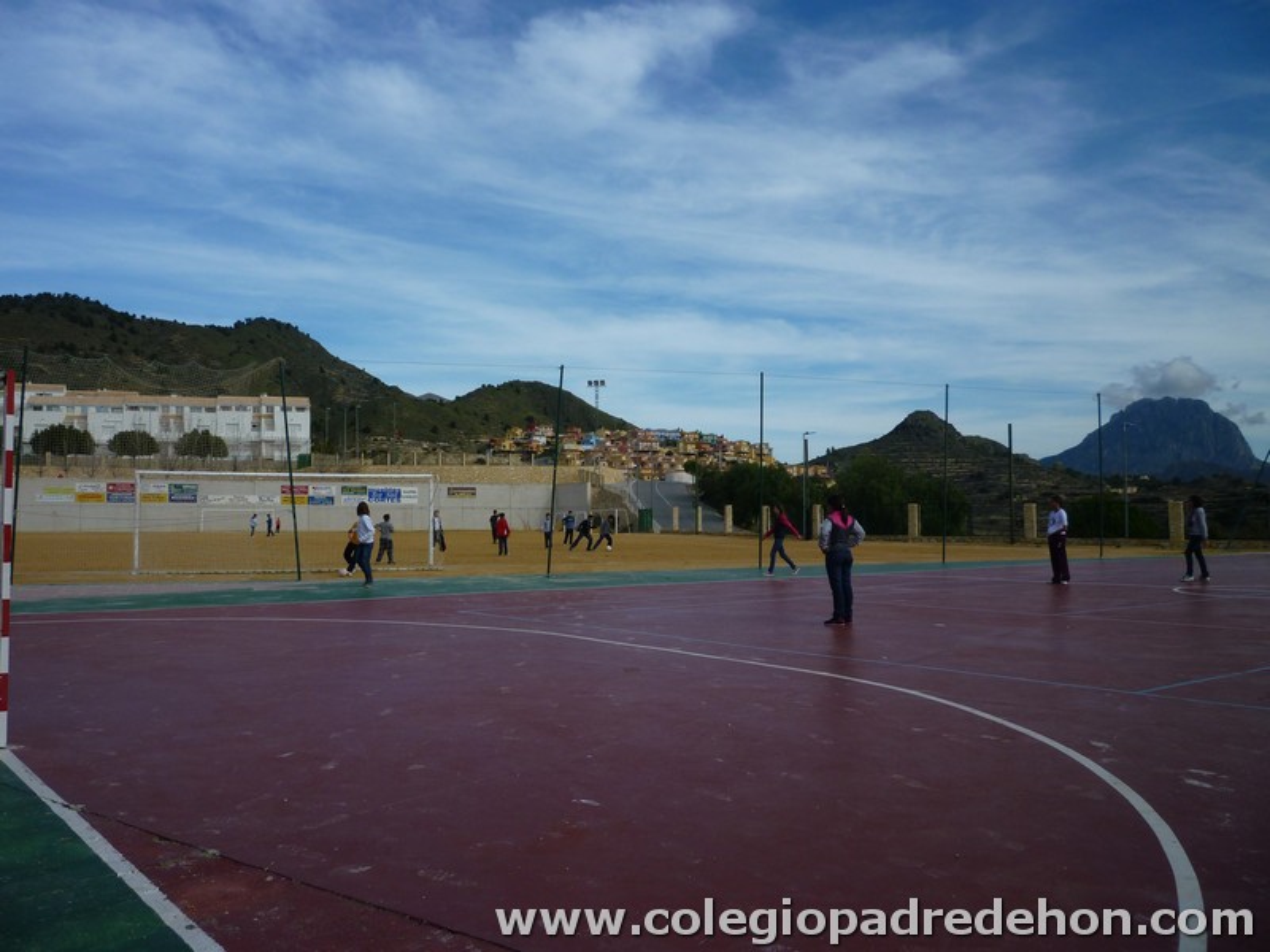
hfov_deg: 61.7
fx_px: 1064
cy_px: 476
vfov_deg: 48.2
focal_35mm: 29
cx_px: 635
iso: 80
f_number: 4
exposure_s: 1/800
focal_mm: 5.2
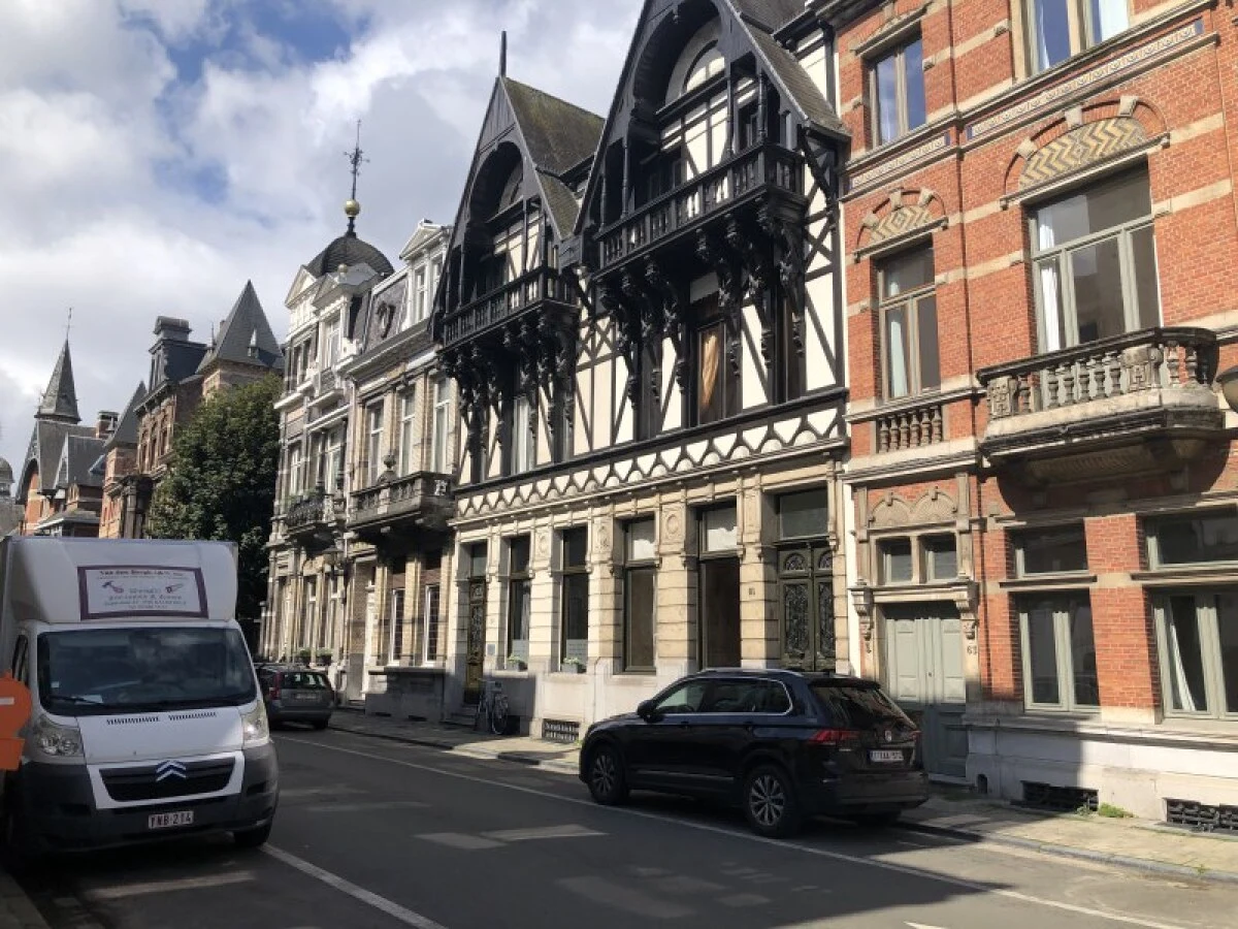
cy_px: 464
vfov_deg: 49.7
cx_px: 619
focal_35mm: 28
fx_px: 1001
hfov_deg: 63.4
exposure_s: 1/2288
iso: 20
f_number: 1.8
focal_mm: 4
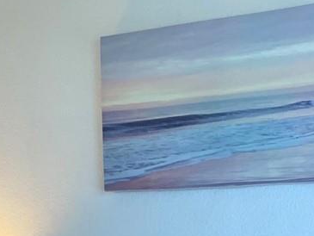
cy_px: 495
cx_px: 323
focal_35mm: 114
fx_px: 1034
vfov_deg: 11.5
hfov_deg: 16.8
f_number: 1.8
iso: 125
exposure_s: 1/120
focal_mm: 4.25
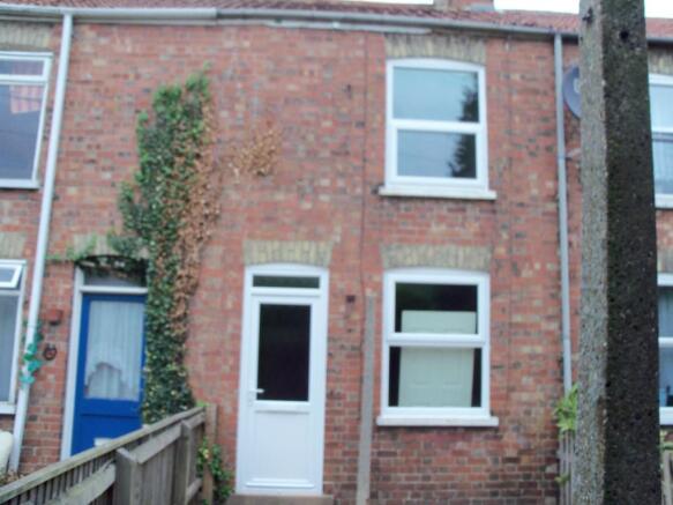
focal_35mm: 35
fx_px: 680
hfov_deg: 52.6
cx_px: 336
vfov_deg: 40.7
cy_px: 252
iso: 80
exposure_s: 1/100
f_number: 3
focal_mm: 6.3
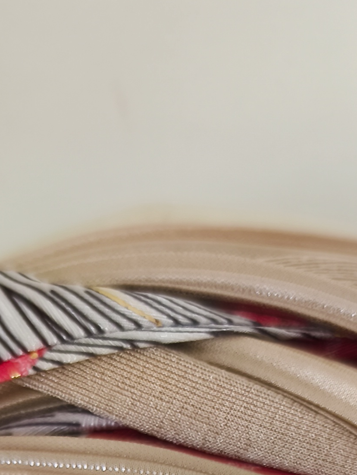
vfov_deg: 19.0
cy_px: 790
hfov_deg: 17.4
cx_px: 207
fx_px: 1169
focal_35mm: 85
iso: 50
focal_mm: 6.14
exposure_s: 1/50
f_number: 1.65
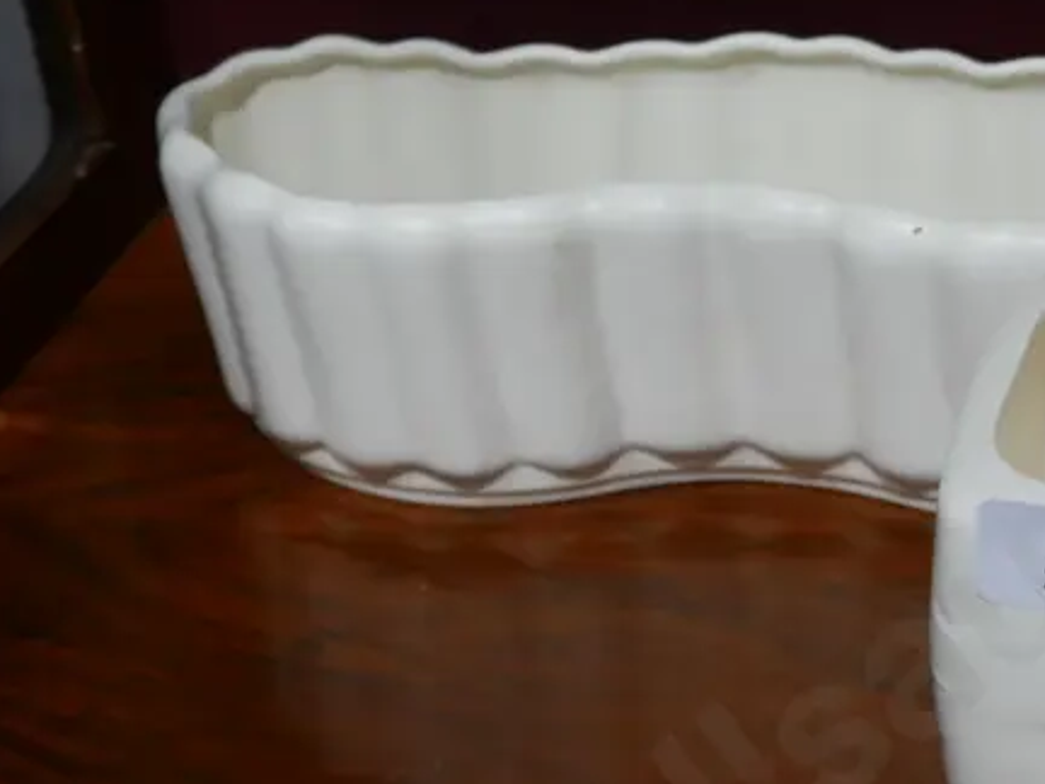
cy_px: 587
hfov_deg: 17.6
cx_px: 1035
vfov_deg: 13.5
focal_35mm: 109
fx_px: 3291
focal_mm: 23
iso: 320
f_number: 5.1
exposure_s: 1/60
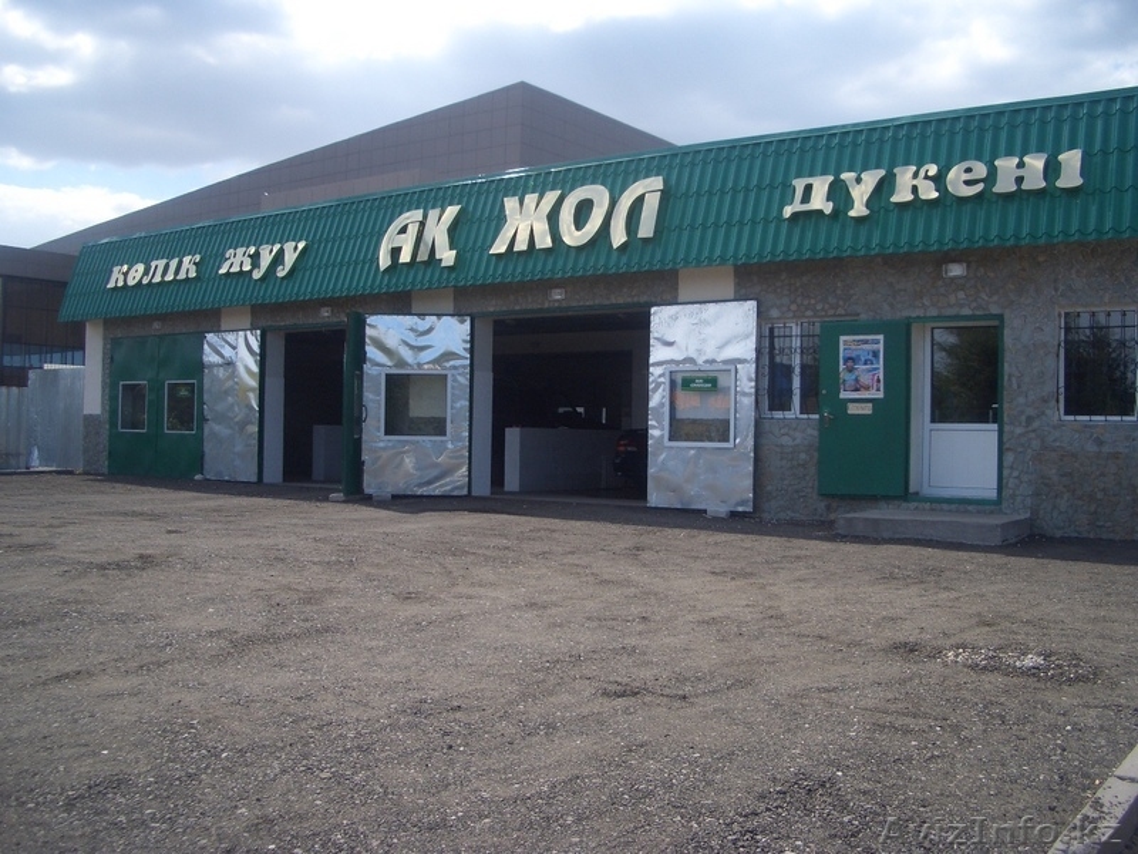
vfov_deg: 40.7
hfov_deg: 52.6
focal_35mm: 35
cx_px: 569
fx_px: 1151
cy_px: 427
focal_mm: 5.8
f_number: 2.6
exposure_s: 1/800
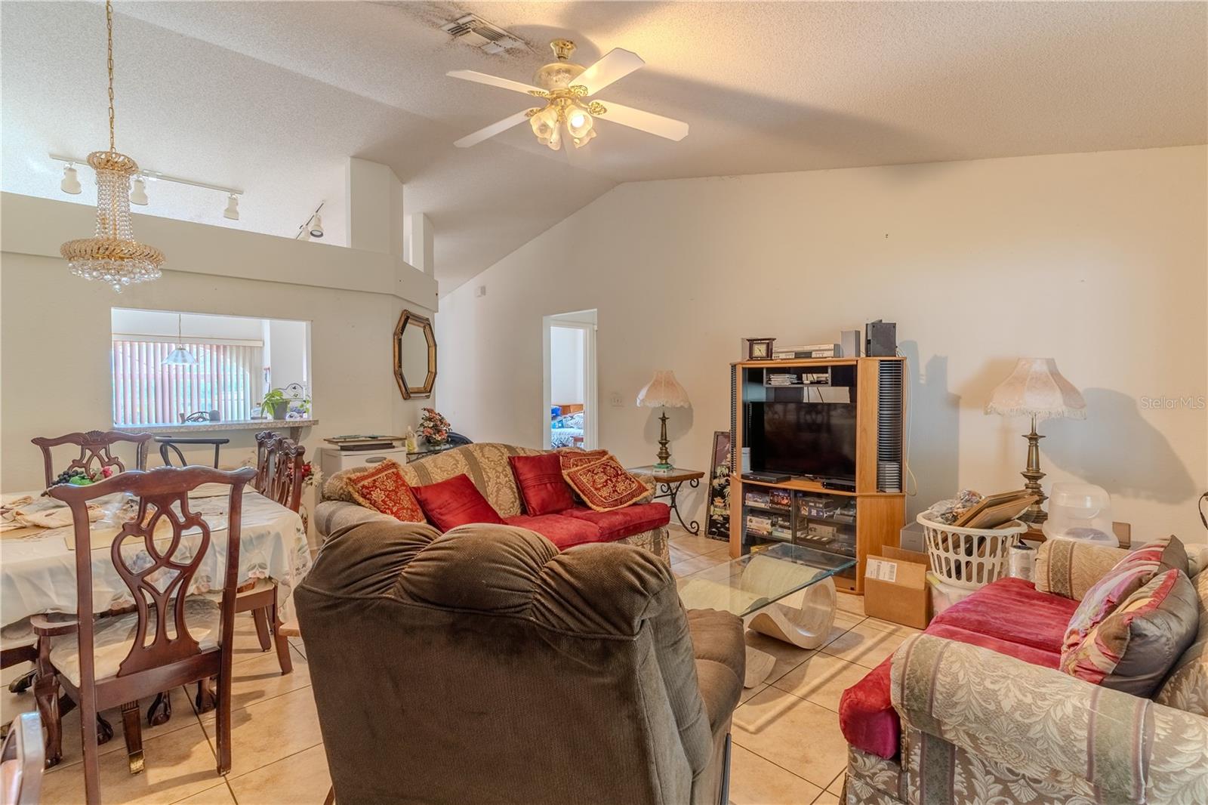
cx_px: 604
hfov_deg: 93.3
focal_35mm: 17
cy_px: 402
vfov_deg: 70.4
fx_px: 570
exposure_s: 1/40
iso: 100
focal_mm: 17
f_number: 8
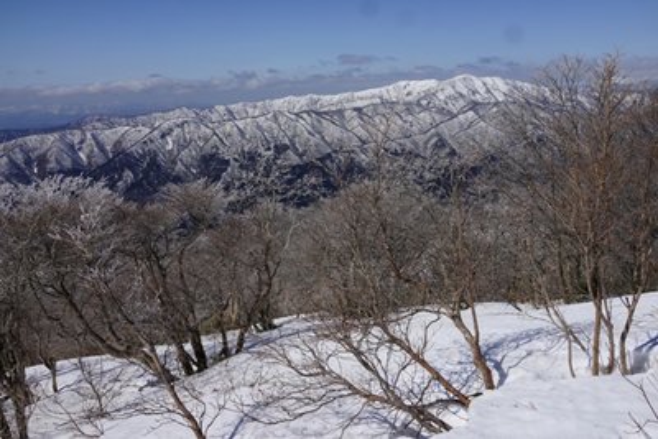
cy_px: 220
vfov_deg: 37.9
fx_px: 640
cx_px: 329
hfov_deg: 54.4
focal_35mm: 35
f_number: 11
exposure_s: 1/500
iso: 100
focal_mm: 35
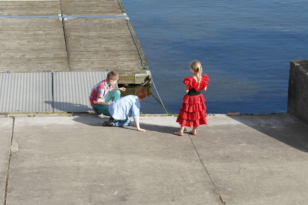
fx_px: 1121
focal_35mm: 131
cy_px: 99
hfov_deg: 15.6
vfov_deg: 10.5
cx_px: 111
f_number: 7.1
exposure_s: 1/250
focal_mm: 50
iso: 100
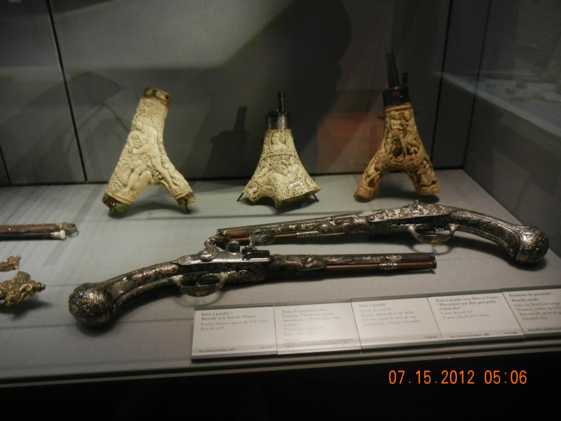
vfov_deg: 46.8
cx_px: 280
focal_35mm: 30
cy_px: 210
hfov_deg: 60.0
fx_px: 486
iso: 200
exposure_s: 1/4.3
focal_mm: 5.4
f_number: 3.5
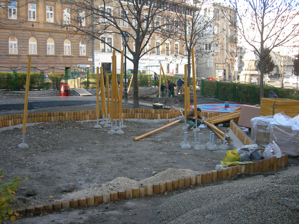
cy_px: 112
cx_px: 150
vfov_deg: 37.7
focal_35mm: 38
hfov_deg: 49.0
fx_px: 328
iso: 100
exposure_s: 1/142
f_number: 2.8
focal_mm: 7.8
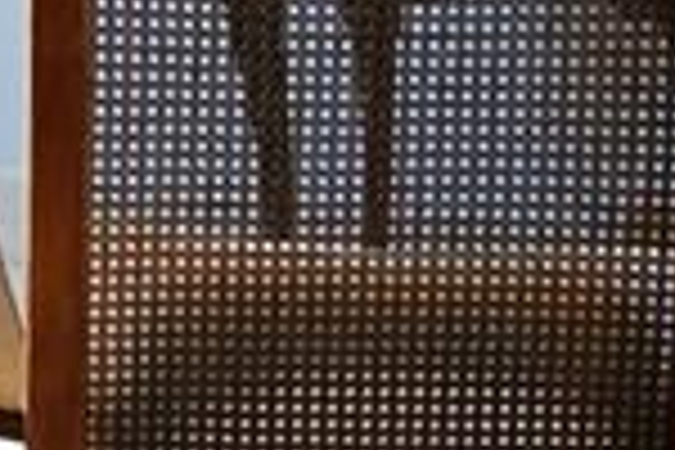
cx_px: -279
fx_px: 3712
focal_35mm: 198
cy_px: -76
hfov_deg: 10.1
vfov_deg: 6.9
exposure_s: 1/60
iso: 1250
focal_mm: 19.6
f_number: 3.6
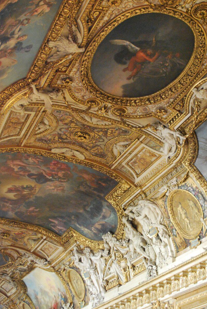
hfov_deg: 23.1
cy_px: 140
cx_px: 139
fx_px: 505
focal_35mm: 59
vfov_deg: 34.0
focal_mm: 29
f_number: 4.8
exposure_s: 1/30
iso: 1400
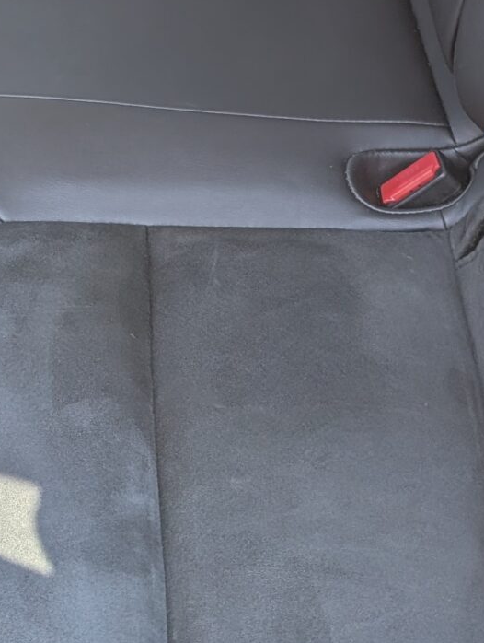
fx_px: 1636
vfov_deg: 21.3
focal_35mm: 88
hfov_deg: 16.4
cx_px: -39
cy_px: -26
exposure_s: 1/109
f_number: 1.68
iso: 20
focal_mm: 6.9
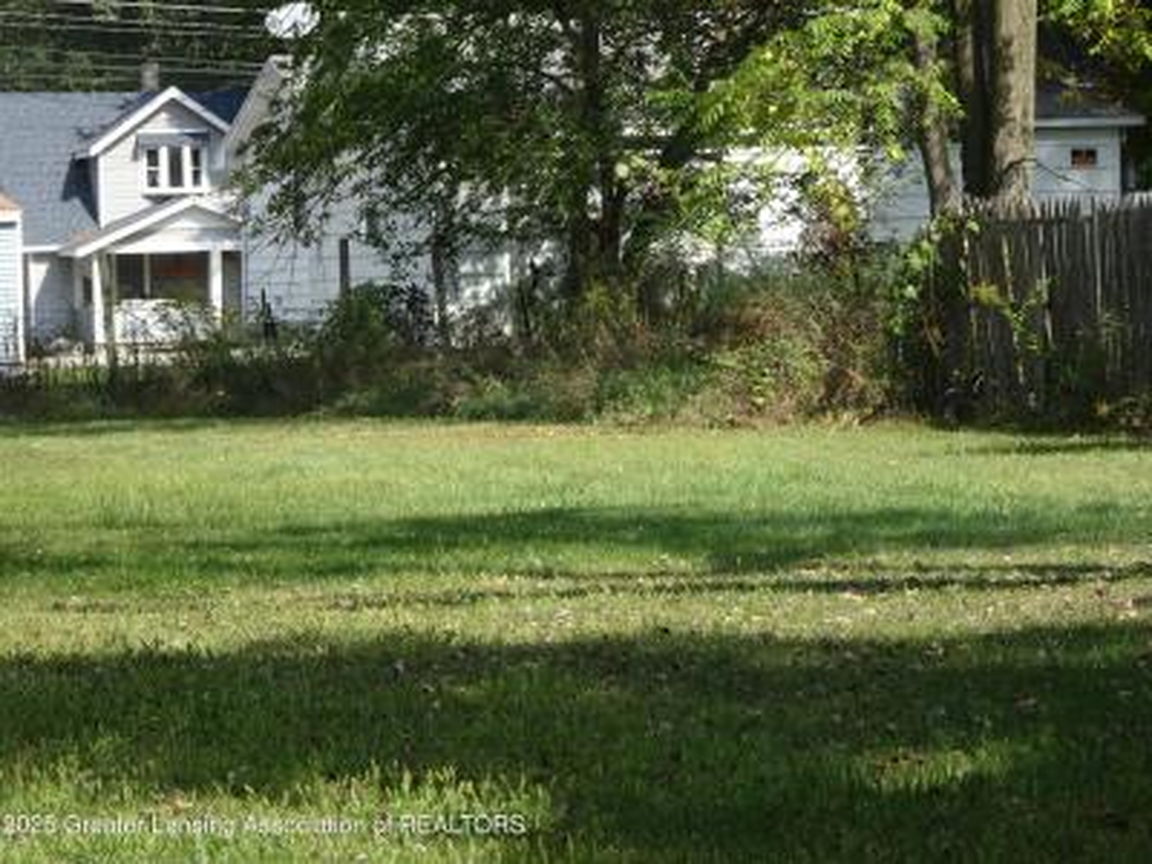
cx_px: 576
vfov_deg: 8.3
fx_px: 5924
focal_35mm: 178
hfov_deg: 11.1
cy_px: 432
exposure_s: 1/160
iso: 80
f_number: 6.3
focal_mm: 30.42
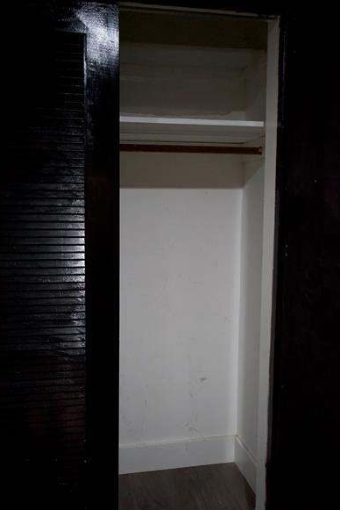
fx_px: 453
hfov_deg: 41.2
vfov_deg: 58.7
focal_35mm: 32
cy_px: 249
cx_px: 169
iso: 6400
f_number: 4
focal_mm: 31
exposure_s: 1/100
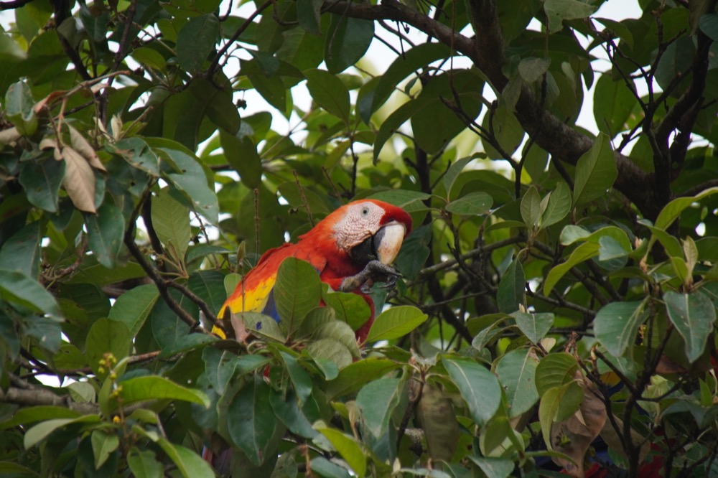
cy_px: 239
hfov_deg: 6.5
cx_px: 359
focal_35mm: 315
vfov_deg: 4.4
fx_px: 6280
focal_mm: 210
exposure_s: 1/400
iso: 500
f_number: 6.3
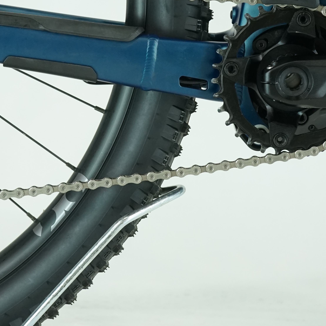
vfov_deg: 13.2
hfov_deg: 13.3
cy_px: 41
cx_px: 88
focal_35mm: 131
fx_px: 1396
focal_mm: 57
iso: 1600
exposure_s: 1/200
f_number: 5.6
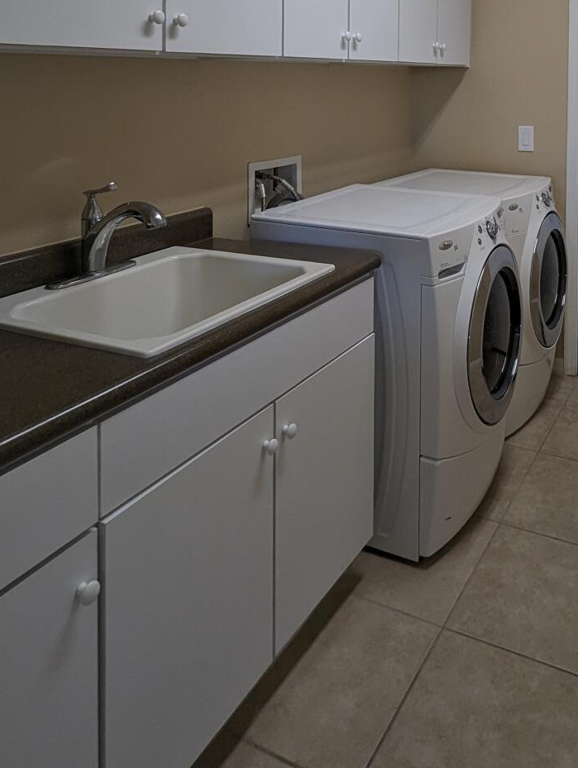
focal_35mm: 28
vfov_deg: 55.5
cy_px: 87
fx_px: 622
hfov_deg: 47.9
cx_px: 434
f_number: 2.2
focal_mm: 1.95
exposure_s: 1/40
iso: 71
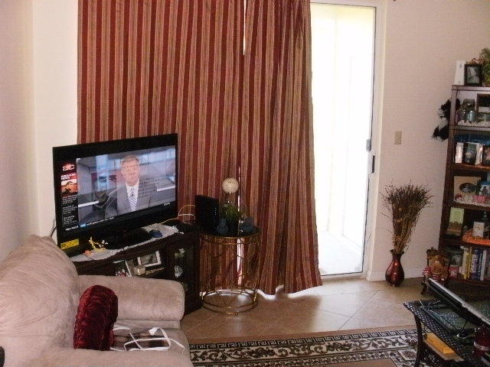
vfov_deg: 39.7
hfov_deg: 51.4
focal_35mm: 36
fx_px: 510
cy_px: 184
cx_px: 245
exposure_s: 1/30
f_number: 3.5
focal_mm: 6.3
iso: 320
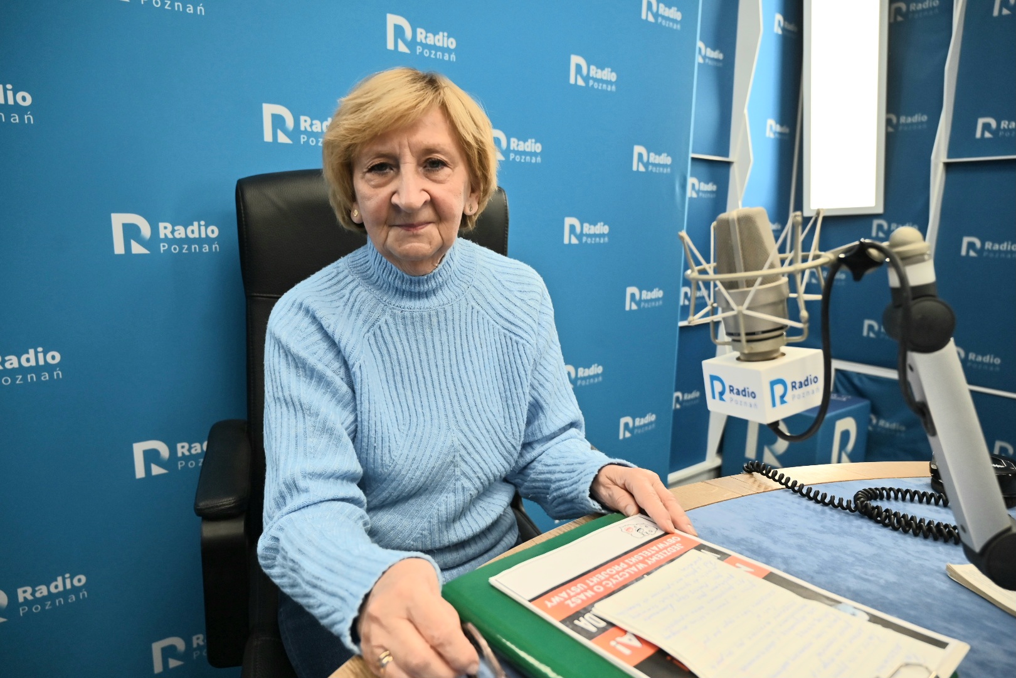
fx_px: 677
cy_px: 339
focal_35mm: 24
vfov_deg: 53.1
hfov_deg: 73.7
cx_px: 508
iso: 500
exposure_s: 1/250
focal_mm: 24
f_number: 4
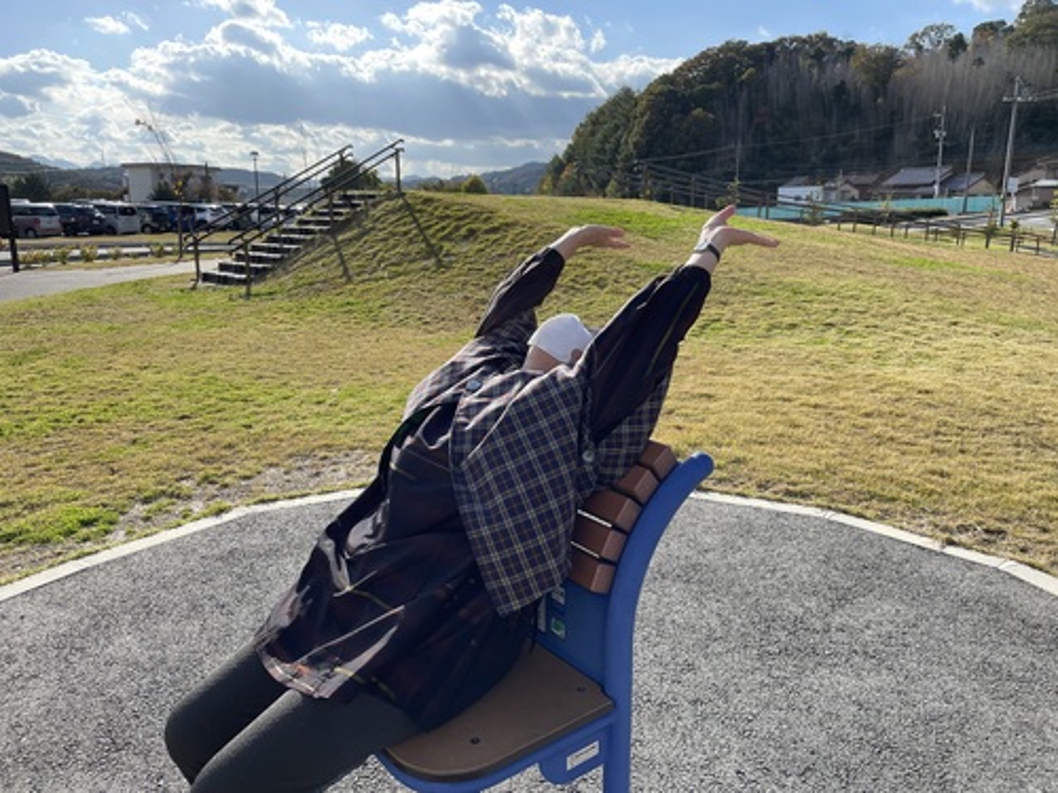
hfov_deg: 67.3
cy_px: 396
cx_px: 529
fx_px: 795
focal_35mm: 26
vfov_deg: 53.1
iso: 32
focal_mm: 4.2
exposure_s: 1/2132
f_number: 1.6
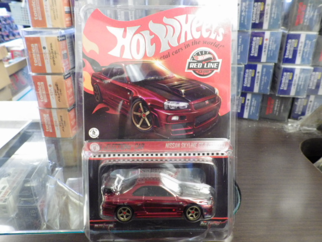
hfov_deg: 65.3
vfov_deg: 51.4
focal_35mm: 27
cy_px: 121
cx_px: 161
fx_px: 251
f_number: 3.2
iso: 800
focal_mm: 4.9
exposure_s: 1/40
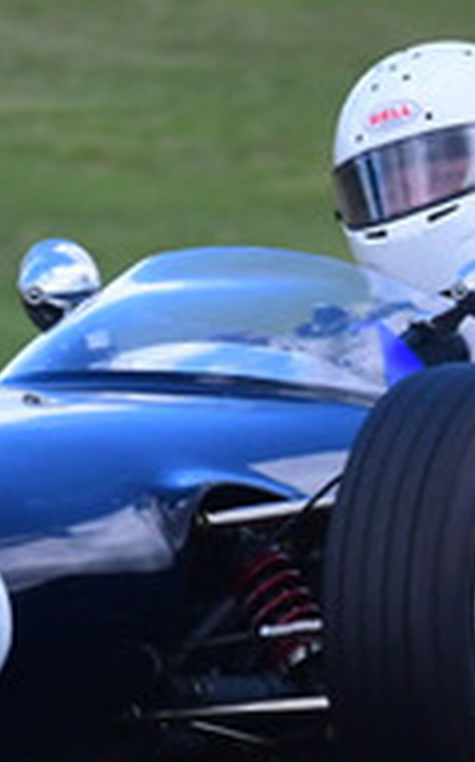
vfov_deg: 0.8
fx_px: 51919
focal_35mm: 2501
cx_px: 279
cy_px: 160
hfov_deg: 0.5
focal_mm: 390
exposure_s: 1/640
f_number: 11
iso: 1000
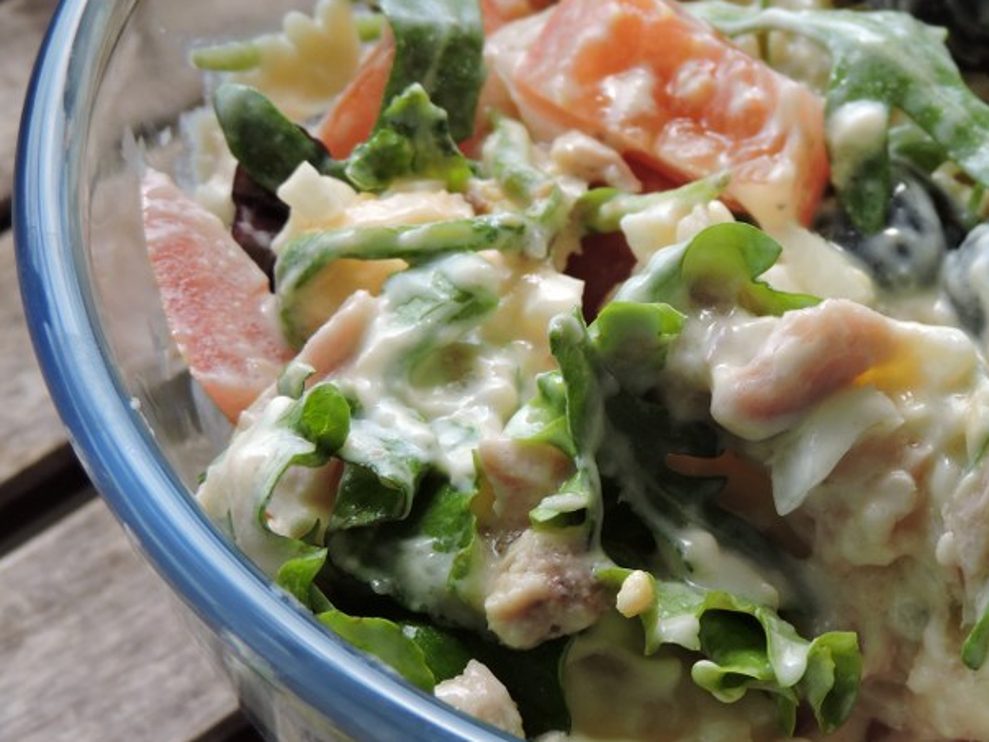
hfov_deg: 23.2
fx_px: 2371
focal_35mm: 83
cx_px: 808
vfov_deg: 17.7
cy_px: 265
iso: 100
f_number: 3.5
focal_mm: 8.4
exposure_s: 1/400
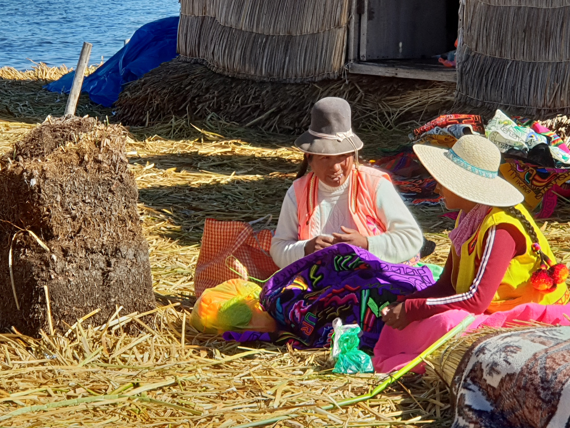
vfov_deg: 28.0
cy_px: 214
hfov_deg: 36.8
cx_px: 285
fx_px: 856
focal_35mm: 52
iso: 25
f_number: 2.4
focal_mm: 6
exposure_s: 1/315
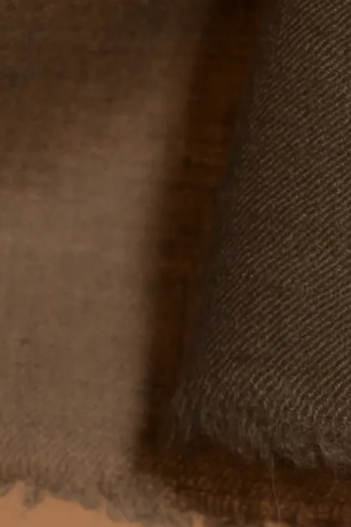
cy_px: -215
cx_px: 380
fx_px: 4109
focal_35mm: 281
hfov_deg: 4.9
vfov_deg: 7.2
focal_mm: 75
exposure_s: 1/200
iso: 125
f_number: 6.3
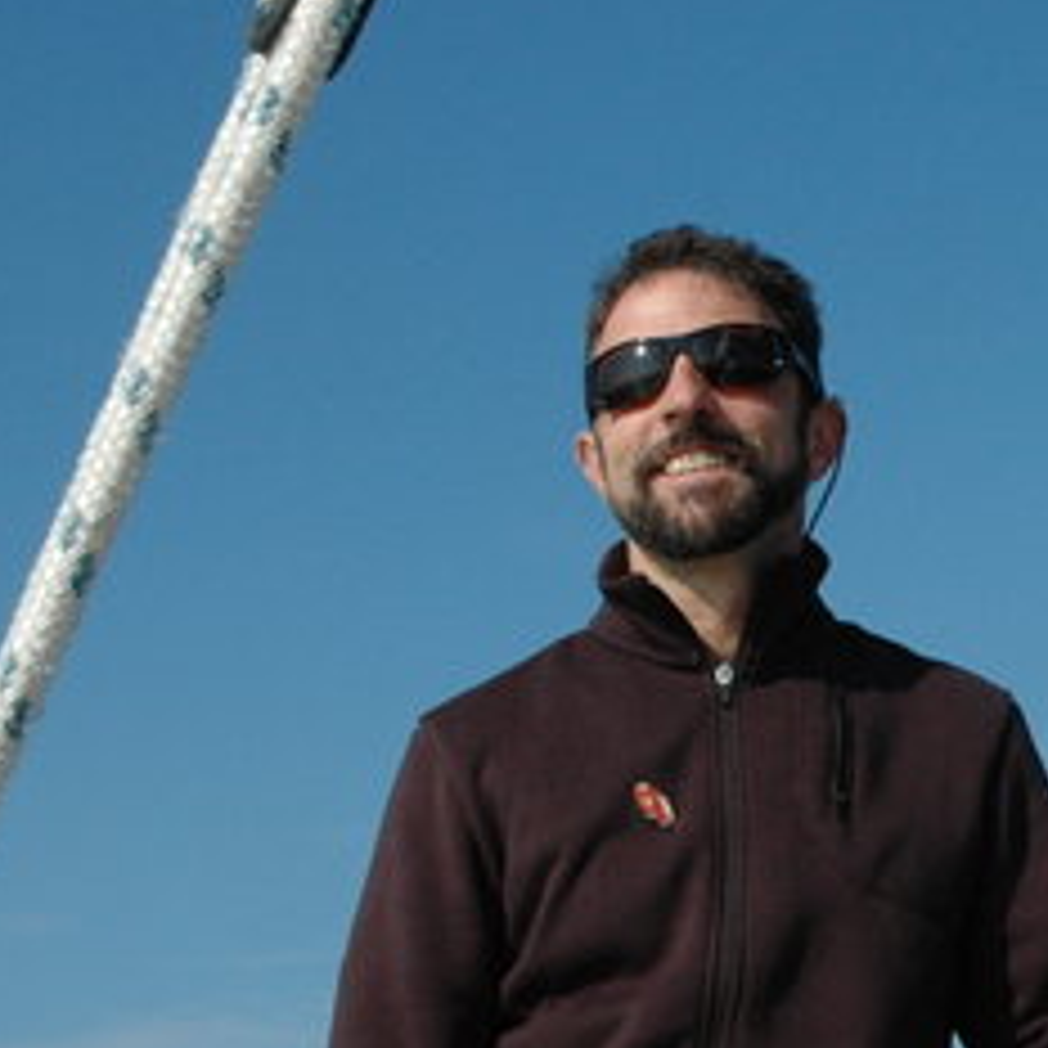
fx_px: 3151
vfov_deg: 18.8
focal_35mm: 92
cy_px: 735
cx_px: 1115
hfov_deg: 18.3
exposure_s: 1/640
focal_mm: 24
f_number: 13
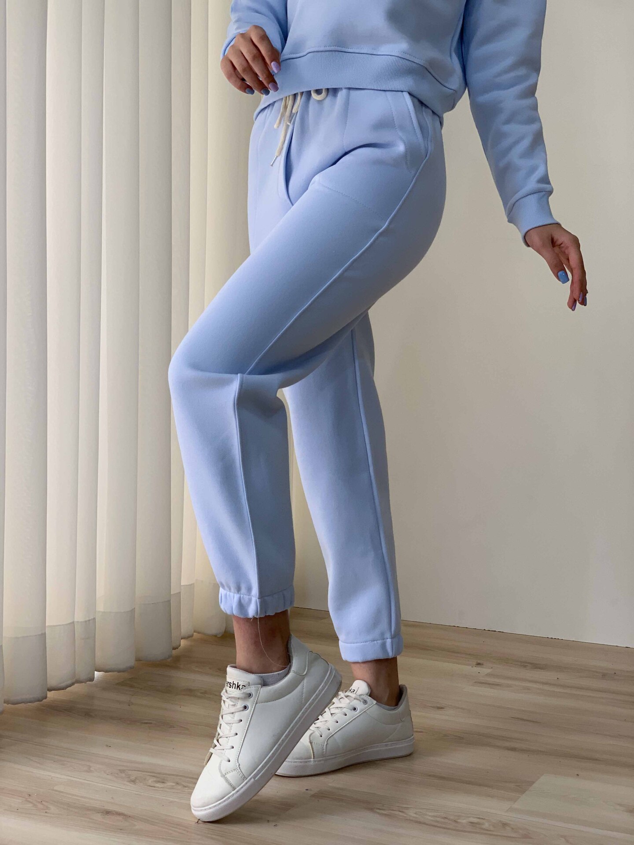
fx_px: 1270
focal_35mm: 52
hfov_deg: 28.0
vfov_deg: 36.8
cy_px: 422
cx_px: 317
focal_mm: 6
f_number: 2.4
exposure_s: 1/120
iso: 40
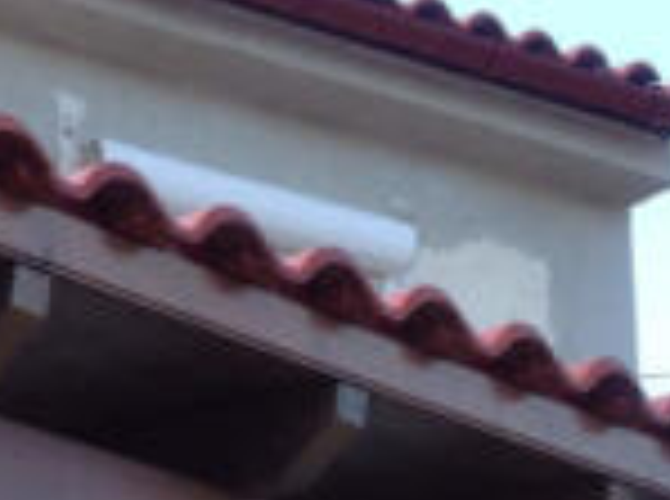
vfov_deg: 13.0
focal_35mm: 111
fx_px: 2143
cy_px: 552
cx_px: -49
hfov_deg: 17.2
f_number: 2.4
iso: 50
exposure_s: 1/274
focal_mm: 4.12
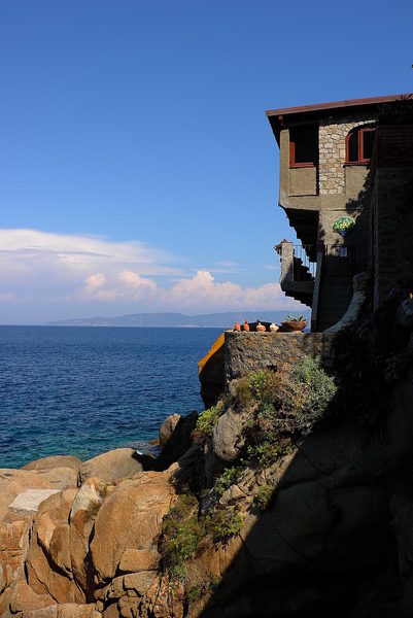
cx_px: 206
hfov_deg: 36.9
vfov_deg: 53.1
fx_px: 618
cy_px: 309
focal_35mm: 36
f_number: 5.6
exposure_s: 1/800
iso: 100
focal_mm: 24
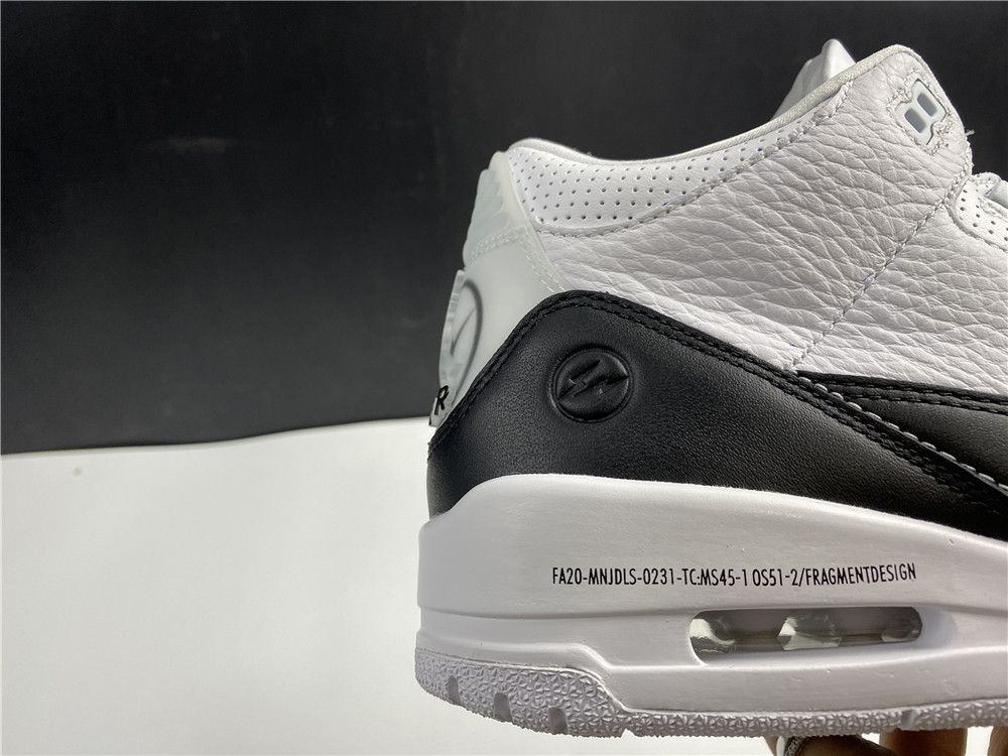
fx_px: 757
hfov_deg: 67.3
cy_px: 378
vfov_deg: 53.1
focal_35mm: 26
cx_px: 504
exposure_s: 1/100
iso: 50
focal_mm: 4.25
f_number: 1.8
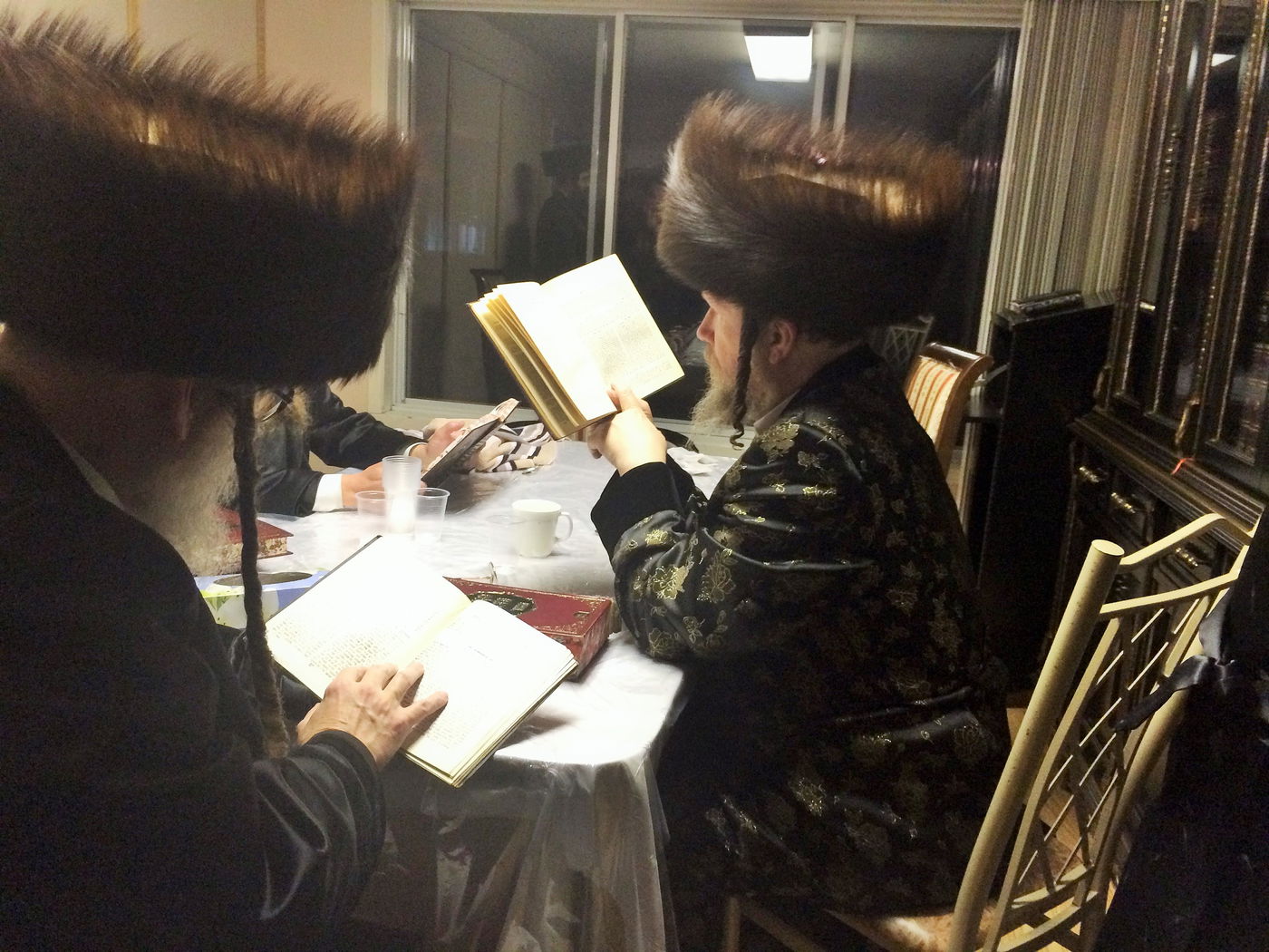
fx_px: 1063
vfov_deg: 48.2
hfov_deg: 61.7
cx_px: 634
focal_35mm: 29
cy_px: 476
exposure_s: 1/30
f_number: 2.2
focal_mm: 4.15
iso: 200
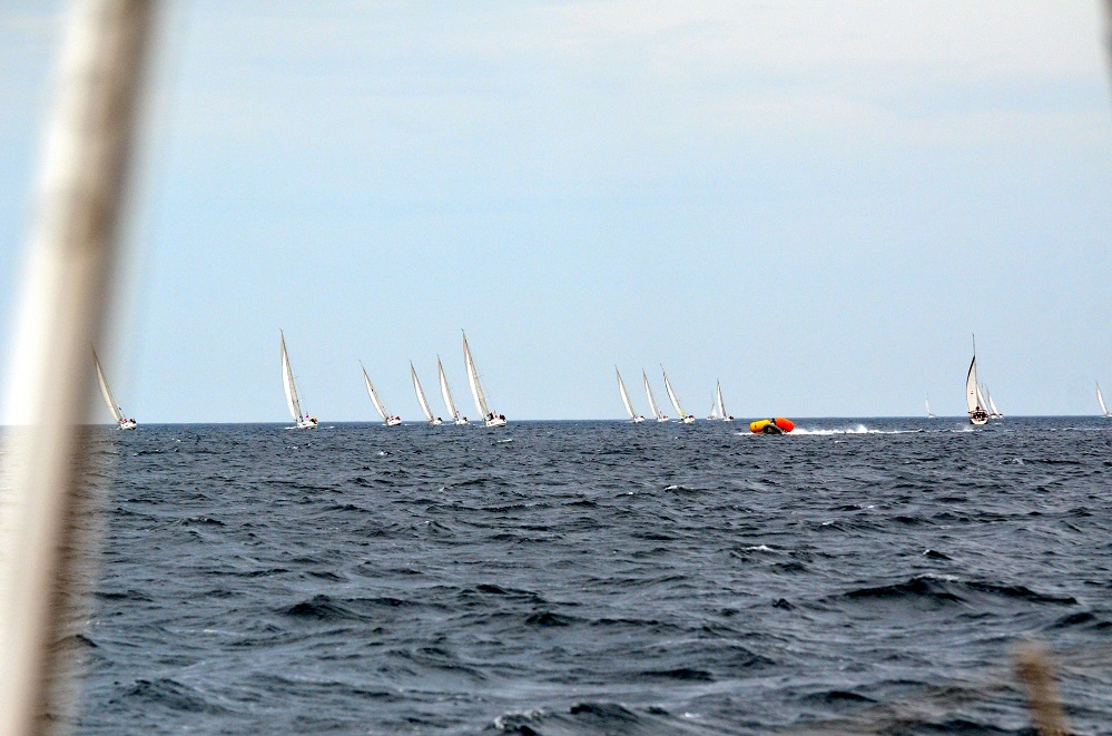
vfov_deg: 7.3
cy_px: 368
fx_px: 5778
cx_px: 556
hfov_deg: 11.0
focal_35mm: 188
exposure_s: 1/8000
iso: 1400
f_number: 5.6
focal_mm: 125
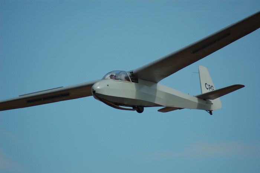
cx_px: 130
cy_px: 86
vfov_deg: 3.0
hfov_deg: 4.6
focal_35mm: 450
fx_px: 3246
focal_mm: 300
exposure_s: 1/800
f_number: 5.6
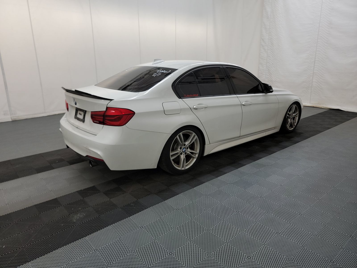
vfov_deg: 56.8
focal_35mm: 24
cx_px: 178
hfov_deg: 71.6
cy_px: 134
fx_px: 248
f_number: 1.8
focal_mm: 6.7
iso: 118
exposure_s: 1/59
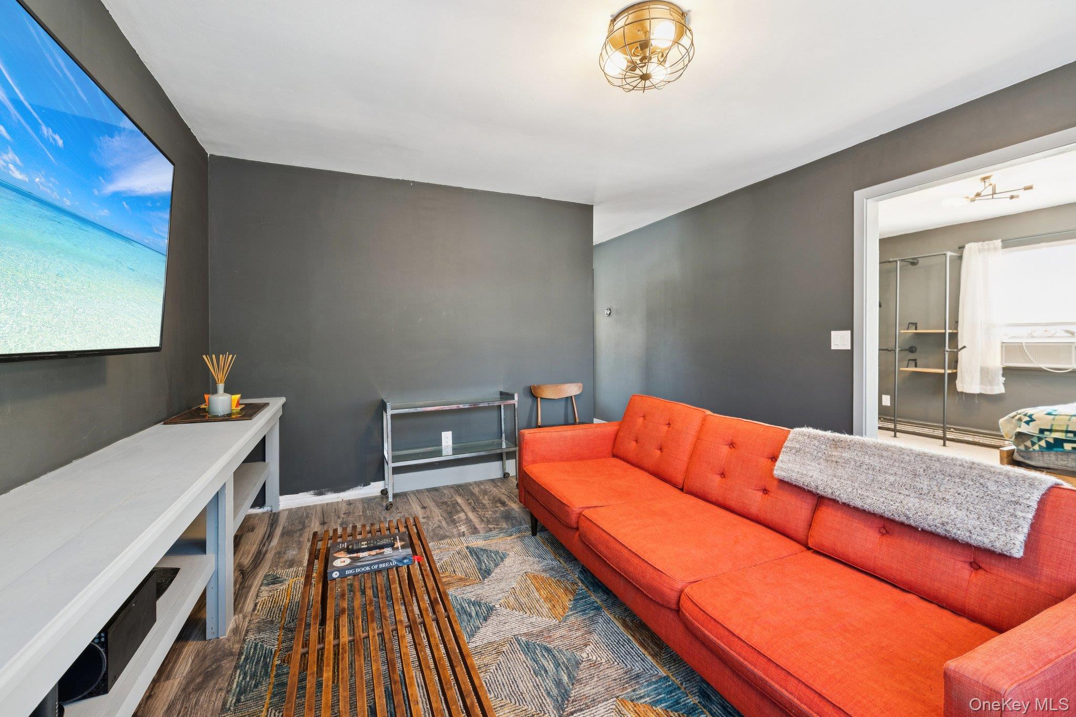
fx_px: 418
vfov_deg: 81.2
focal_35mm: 14
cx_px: 538
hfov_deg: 104.3
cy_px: 358
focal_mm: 14
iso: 400
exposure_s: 1/4
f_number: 6.3
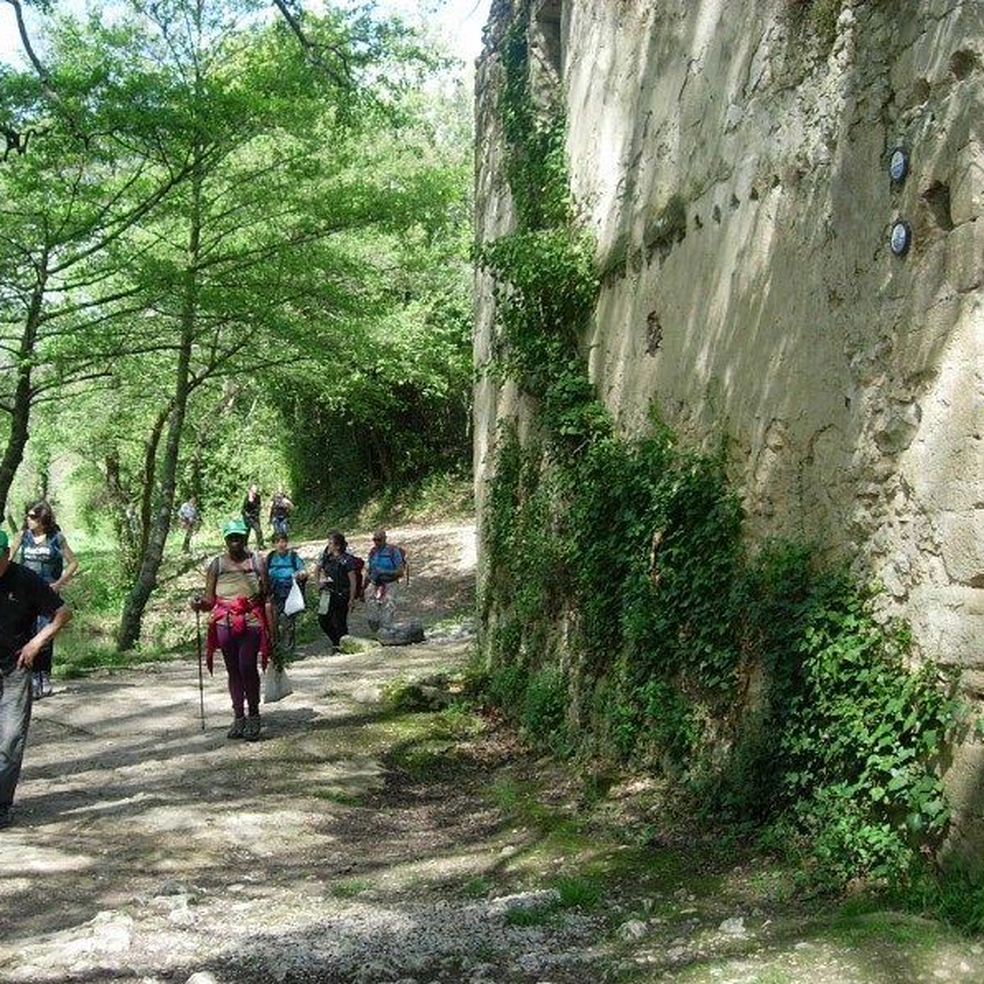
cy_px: 493
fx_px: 1447
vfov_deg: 37.6
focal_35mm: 45
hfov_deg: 37.4
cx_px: 401
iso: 64
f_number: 2.8
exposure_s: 1/256
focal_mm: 7.8
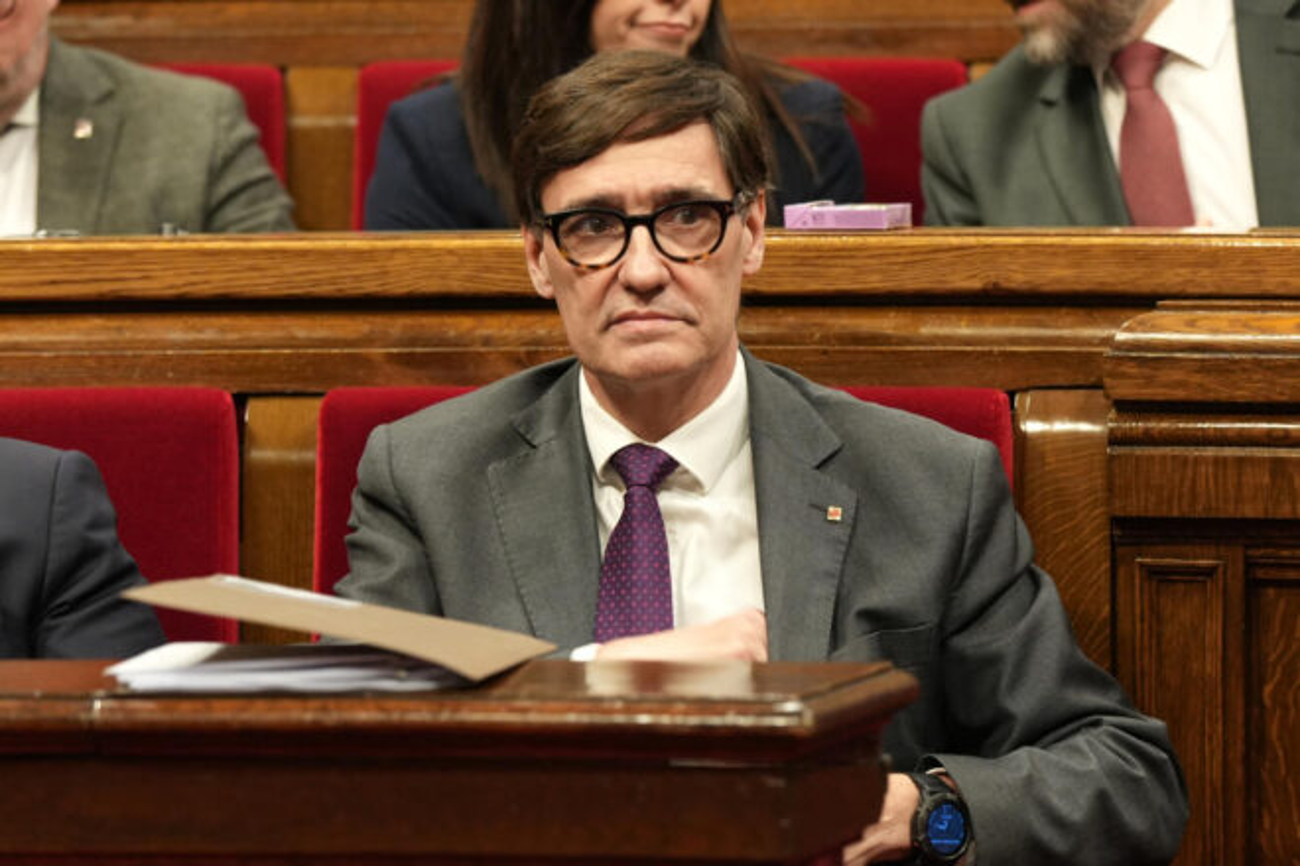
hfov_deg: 13.9
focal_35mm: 148
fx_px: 5344
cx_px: 650
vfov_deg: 9.3
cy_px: 433
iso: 2500
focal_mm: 148
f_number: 4
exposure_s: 1/125
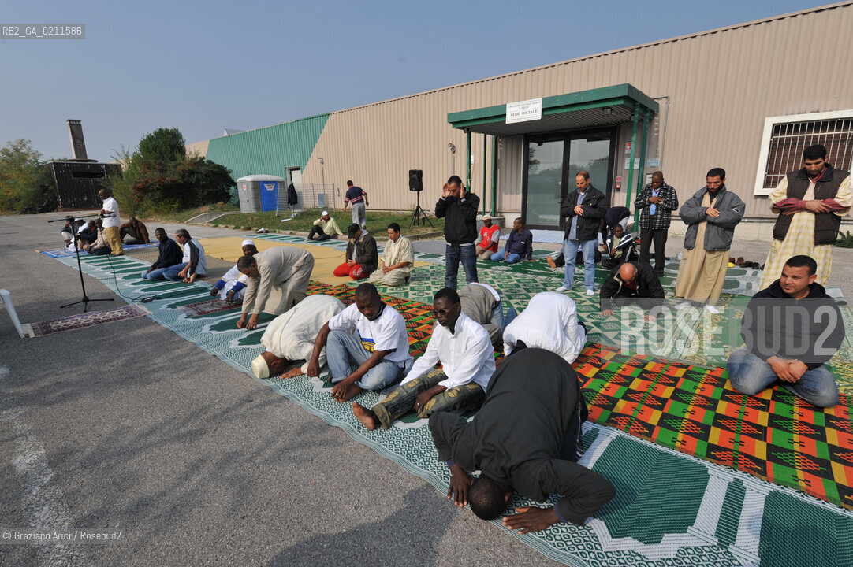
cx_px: 426
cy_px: 284
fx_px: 426
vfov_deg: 67.3
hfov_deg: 90.0
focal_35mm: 18
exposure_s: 1/500
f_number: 11
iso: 200
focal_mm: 18
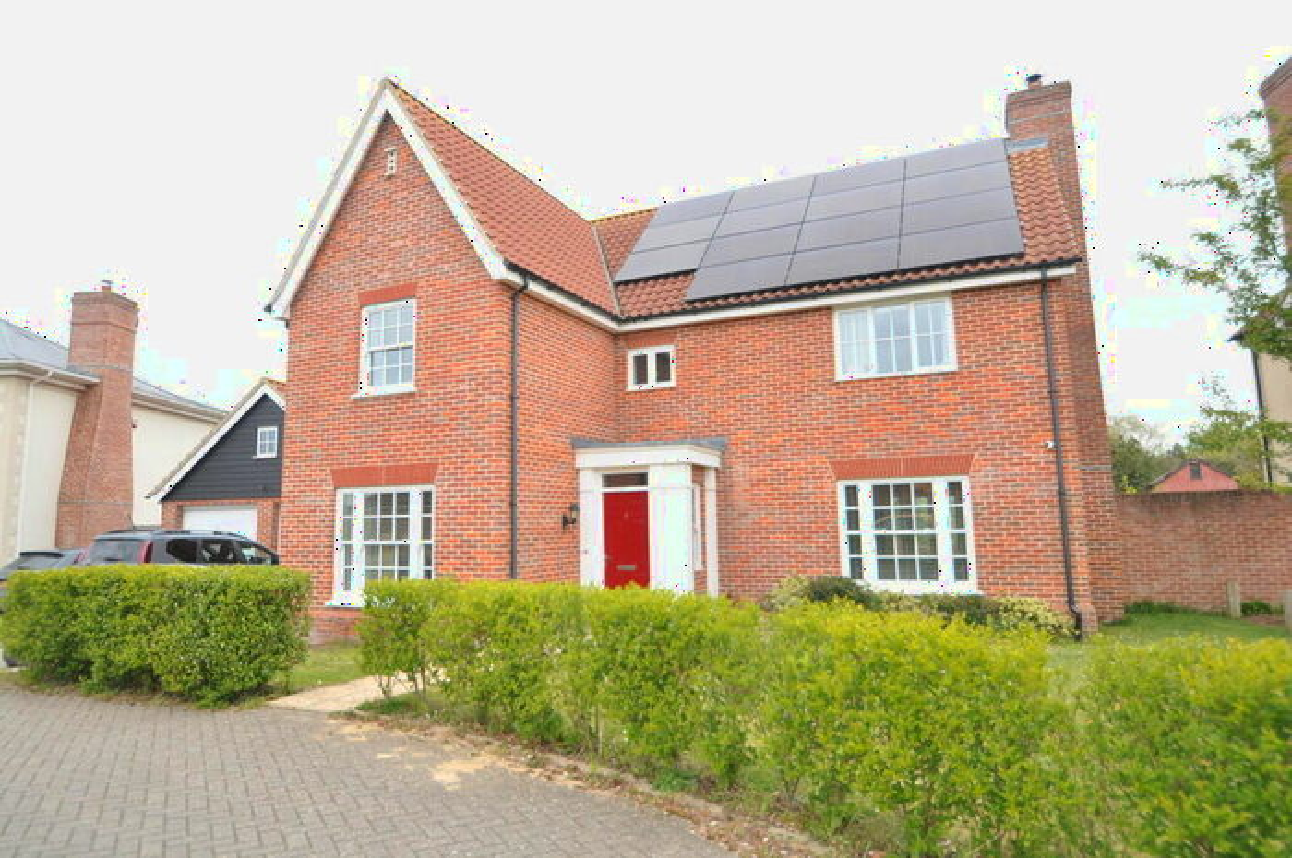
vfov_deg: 59.4
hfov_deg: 81.3
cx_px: 646
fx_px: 753
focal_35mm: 21
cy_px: 429
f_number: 3.8
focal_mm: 14
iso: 400
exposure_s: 1/400
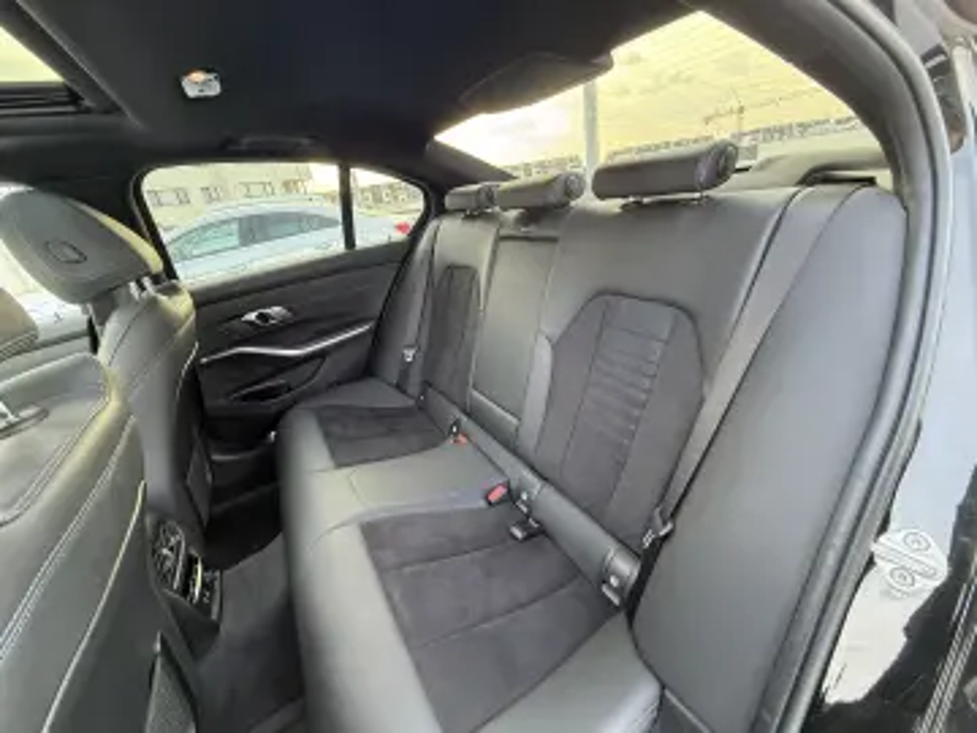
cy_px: 366
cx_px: 488
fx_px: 395
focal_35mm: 14
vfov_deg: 85.7
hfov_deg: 102.1
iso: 320
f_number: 2.2
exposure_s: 1/60
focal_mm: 2.22
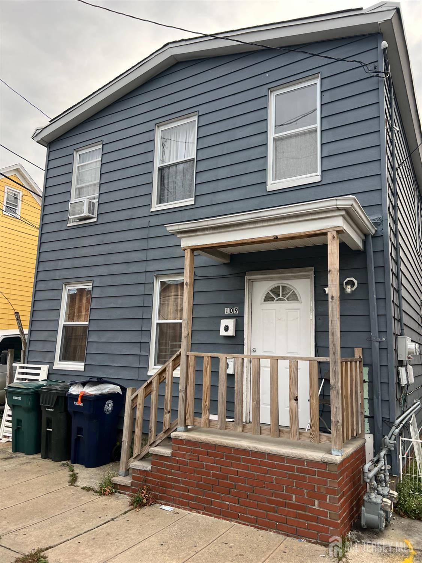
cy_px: 282
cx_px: 211
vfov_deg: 67.3
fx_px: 423
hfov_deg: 53.1
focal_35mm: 26
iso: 50
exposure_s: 1/614
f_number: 1.5
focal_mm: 5.7
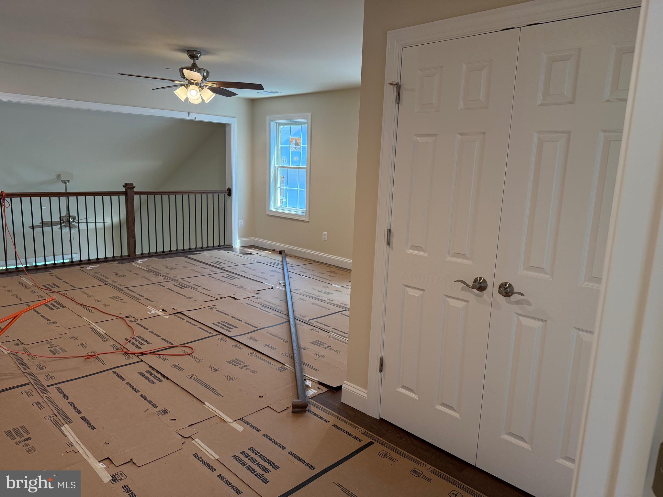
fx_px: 460
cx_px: 332
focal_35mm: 24
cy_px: 248
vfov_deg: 56.8
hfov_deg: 71.6
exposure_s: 1/199
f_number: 1.78
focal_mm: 6.76
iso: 200
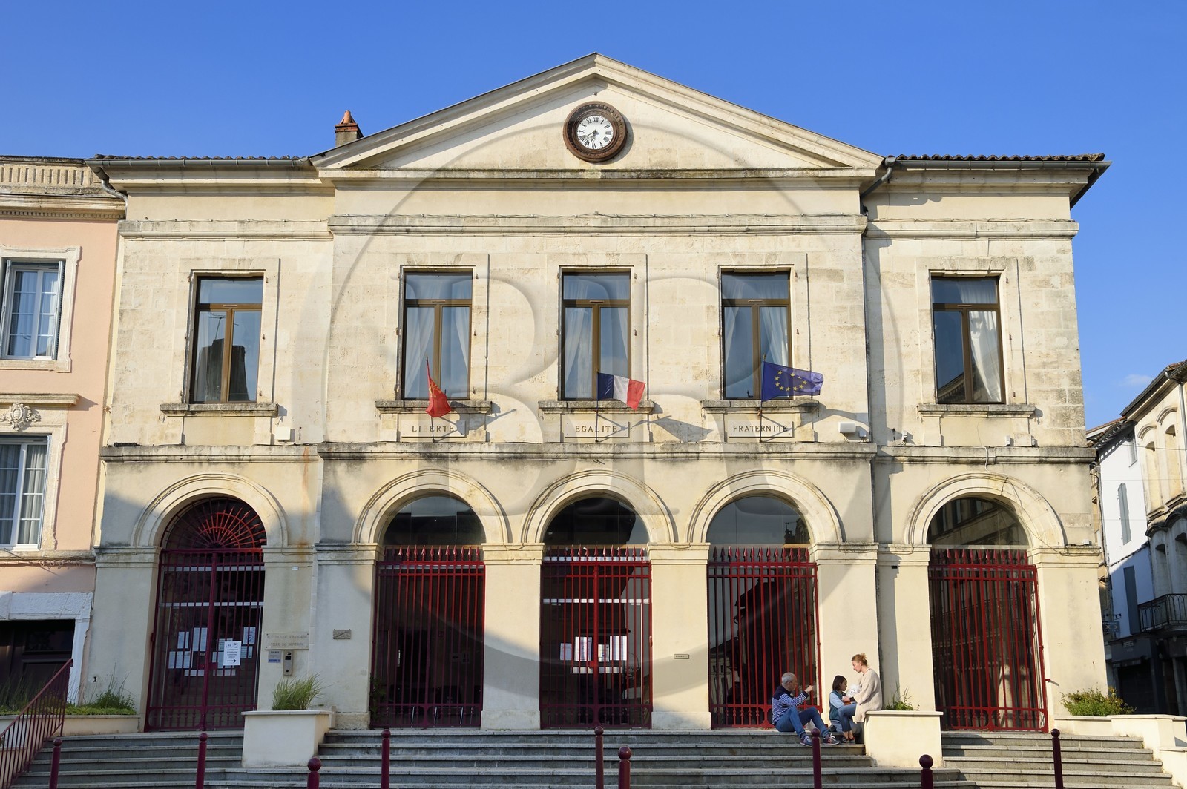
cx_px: 594
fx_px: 1450
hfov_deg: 44.5
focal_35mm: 44
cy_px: 394
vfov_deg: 30.5
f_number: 11
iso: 200
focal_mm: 44
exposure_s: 1/250
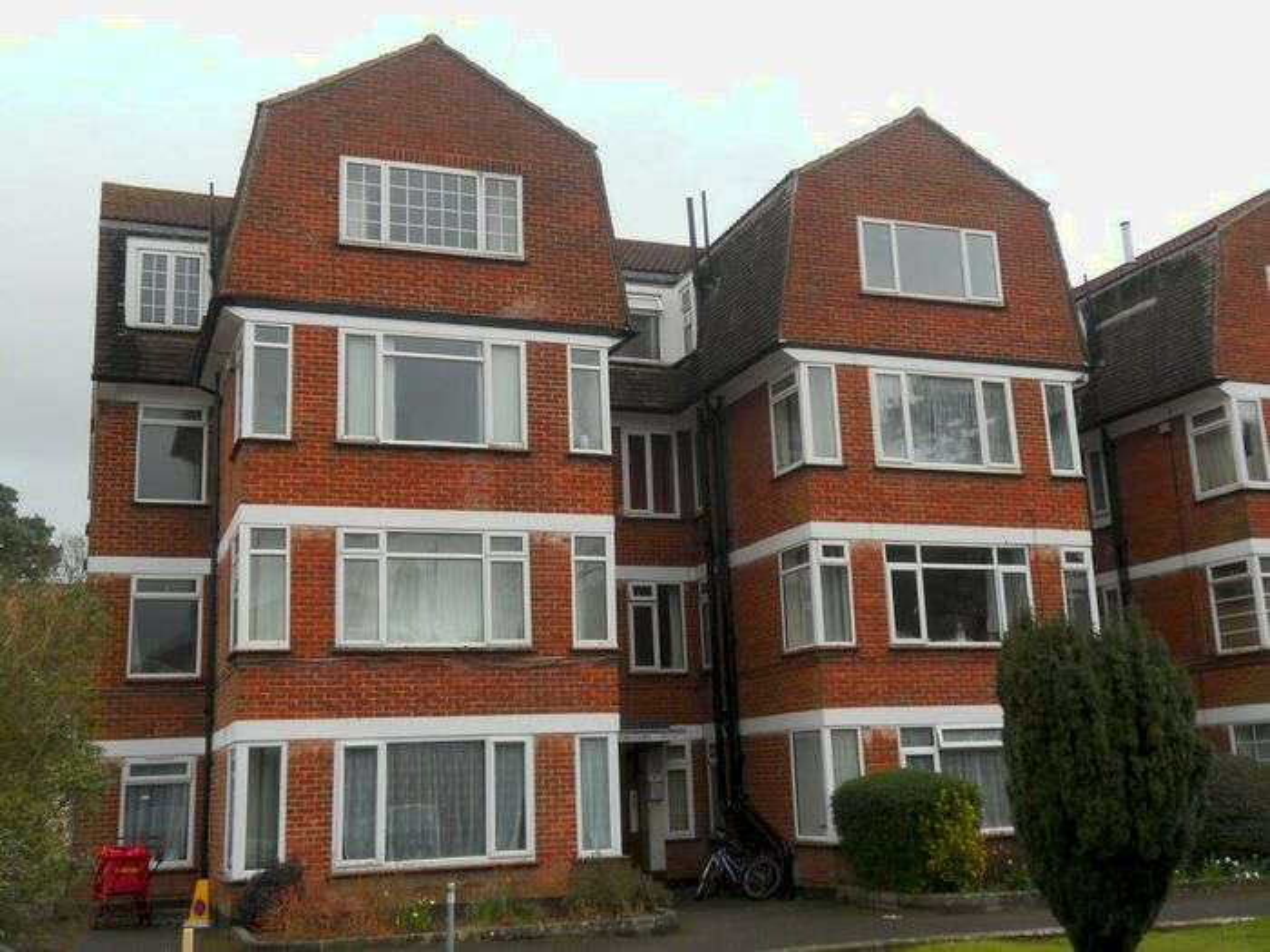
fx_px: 1394
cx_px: 635
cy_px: 476
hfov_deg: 49.0
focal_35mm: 38
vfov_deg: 37.7
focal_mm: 6.9
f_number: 3.9
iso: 80
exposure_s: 1/400
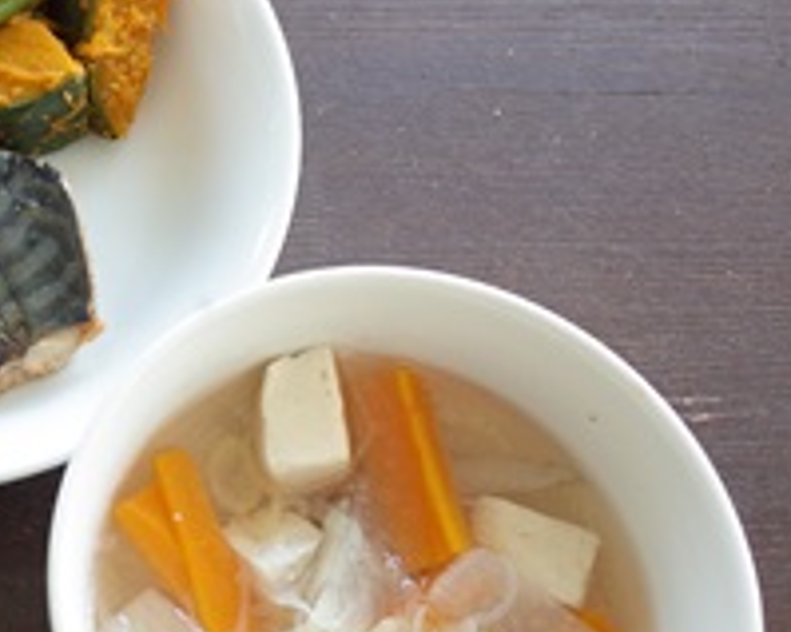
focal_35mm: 65
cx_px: -95
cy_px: 366
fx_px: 1521
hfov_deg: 26.6
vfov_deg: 23.5
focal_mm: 18.3
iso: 200
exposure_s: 1/25
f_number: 4.5
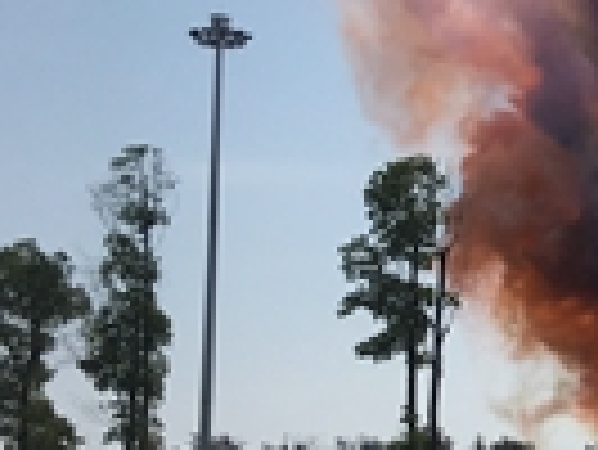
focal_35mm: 109
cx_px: 1111
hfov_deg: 15.3
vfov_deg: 13.6
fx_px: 1885
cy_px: 313
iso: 25
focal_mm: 4.15
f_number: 2.2
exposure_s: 1/3205
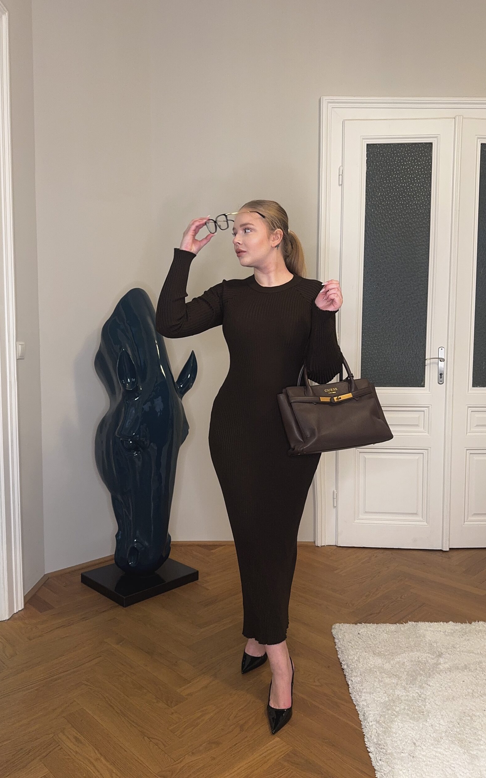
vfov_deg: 70.4
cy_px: 391
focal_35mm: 26
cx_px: 262
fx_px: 551
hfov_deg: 47.6
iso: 200
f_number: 1.78
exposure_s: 1/53
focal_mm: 6.76
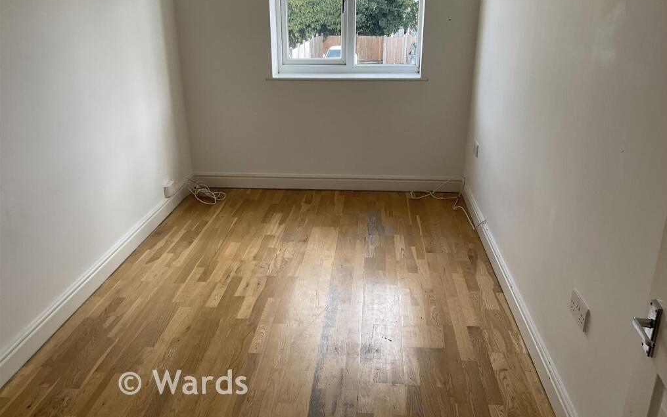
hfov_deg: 61.2
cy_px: 211
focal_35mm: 31
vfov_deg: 40.6
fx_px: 564
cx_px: 336
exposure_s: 1/122
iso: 25
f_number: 1.8
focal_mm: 3
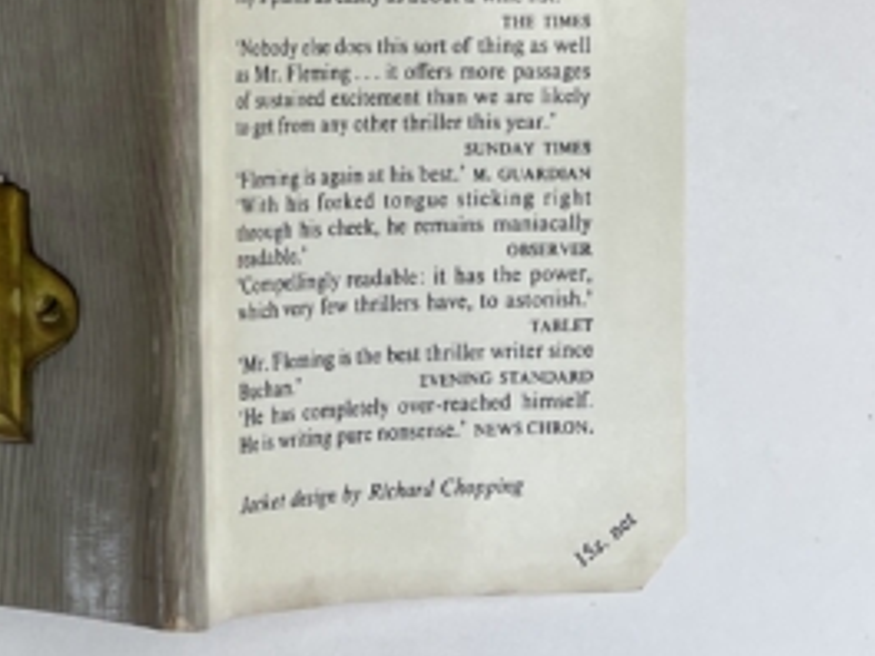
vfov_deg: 14.4
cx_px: -786
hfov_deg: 15.9
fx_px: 2553
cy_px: 7
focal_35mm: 101
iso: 32
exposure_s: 1/294
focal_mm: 4.2
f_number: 1.6
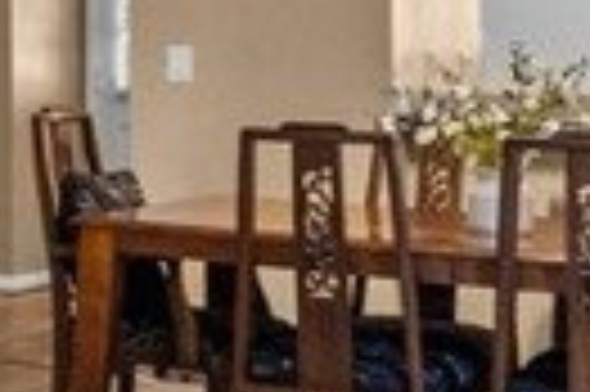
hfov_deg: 15.8
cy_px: 14
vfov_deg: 14.3
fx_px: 1539
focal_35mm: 94
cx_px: -671
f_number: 9
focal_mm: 12
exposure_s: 1/8
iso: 2500
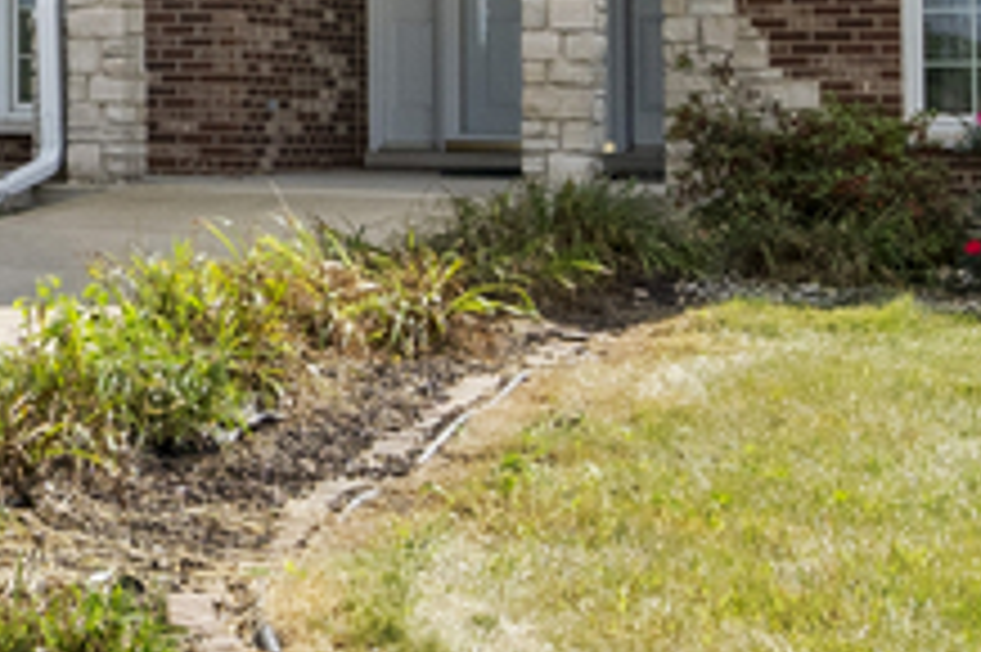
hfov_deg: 16.0
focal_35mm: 104
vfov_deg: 13.0
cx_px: -900
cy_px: -18
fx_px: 2832
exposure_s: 1/640
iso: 640
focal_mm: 14
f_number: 10
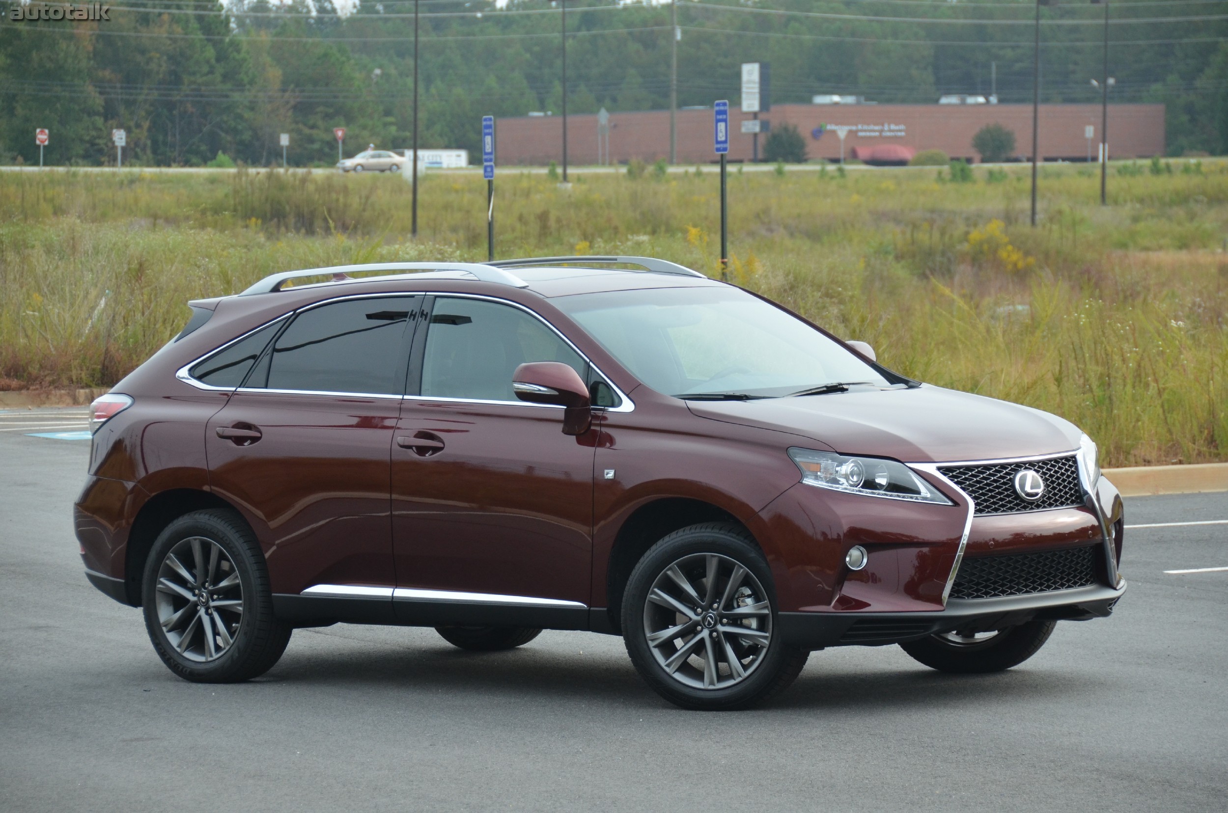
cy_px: 406
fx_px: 5362
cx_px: 614
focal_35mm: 158
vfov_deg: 8.7
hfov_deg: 13.1
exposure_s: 1/1000
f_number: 5.3
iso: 720
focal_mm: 105
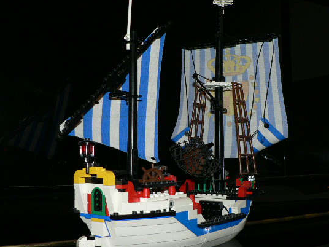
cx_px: 166
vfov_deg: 33.6
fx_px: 409
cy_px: 126
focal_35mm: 43
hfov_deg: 43.9
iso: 100
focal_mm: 6
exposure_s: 1/60
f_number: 2.8
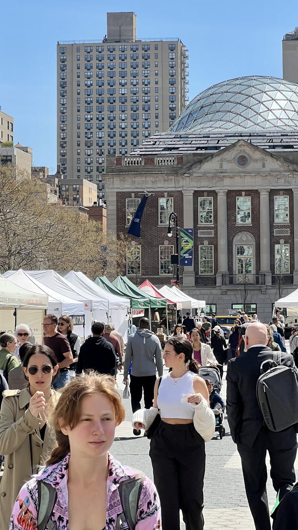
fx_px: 1475
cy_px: 204
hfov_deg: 11.5
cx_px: 176
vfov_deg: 20.3
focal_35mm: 105
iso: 32
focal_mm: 9
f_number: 2.8
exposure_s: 1/732
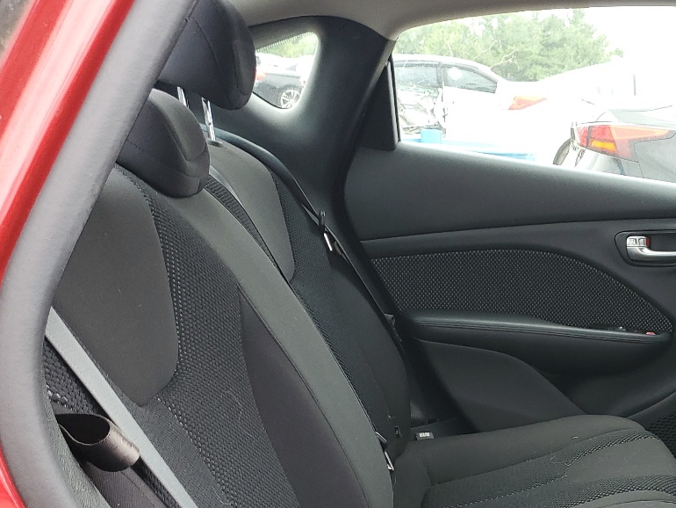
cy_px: 446
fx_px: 1055
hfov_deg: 34.0
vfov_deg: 26.3
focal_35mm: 54
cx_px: 578
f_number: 1.5
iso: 50
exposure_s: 1/200
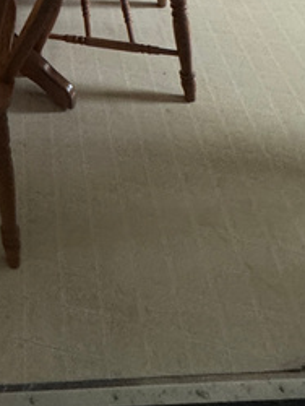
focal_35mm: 43
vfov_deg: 28.4
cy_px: -203
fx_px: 504
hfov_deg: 26.4
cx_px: -128
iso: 320
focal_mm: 2.22
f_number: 2.2
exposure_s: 1/60
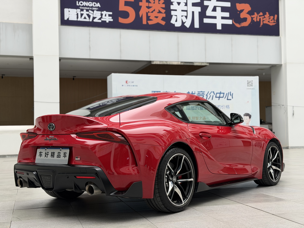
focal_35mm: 48
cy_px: 114
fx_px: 422
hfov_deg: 39.7
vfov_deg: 30.3
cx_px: 152
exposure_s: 1/381
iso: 64
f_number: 1.78
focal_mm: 6.76
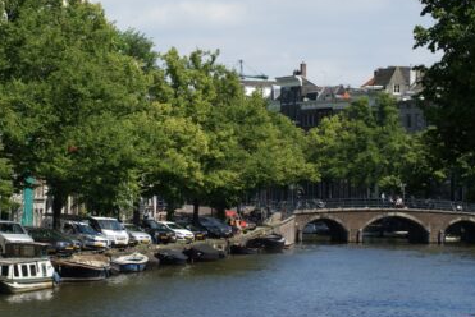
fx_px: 2245
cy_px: 118
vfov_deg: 8.1
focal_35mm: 170
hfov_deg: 12.1
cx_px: 159
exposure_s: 1/160
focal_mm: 70
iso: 100
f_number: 10
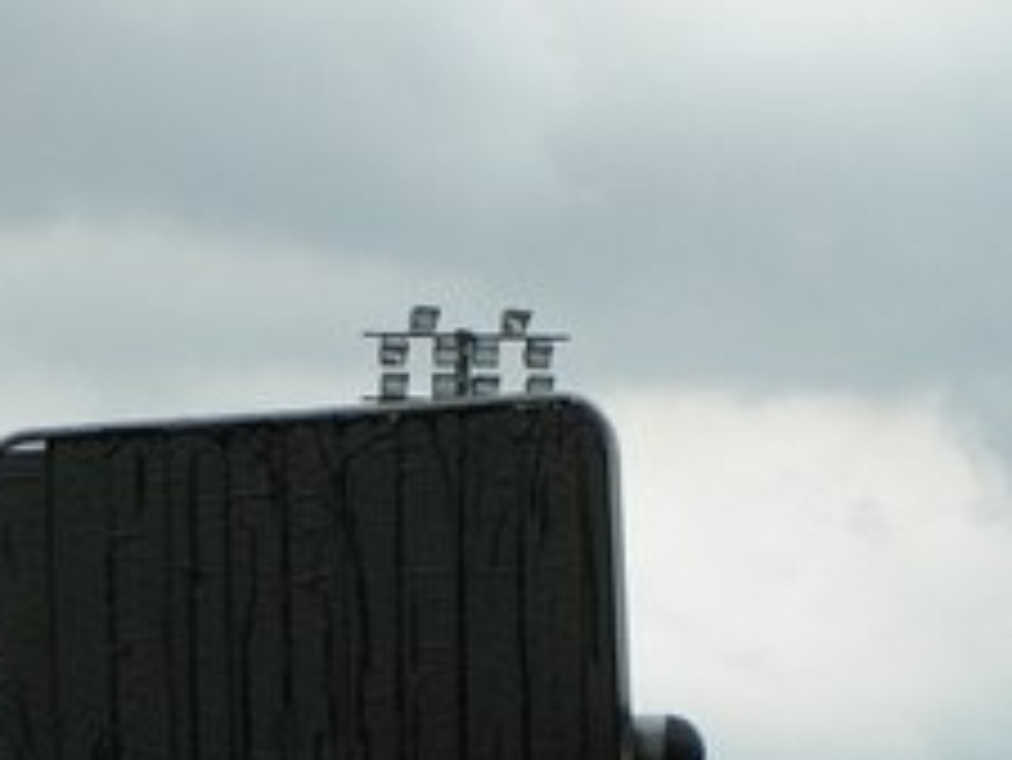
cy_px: 643
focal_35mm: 243
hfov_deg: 8.1
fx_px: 7108
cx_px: -49
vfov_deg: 6.1
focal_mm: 13.9
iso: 50
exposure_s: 1/250
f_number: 5
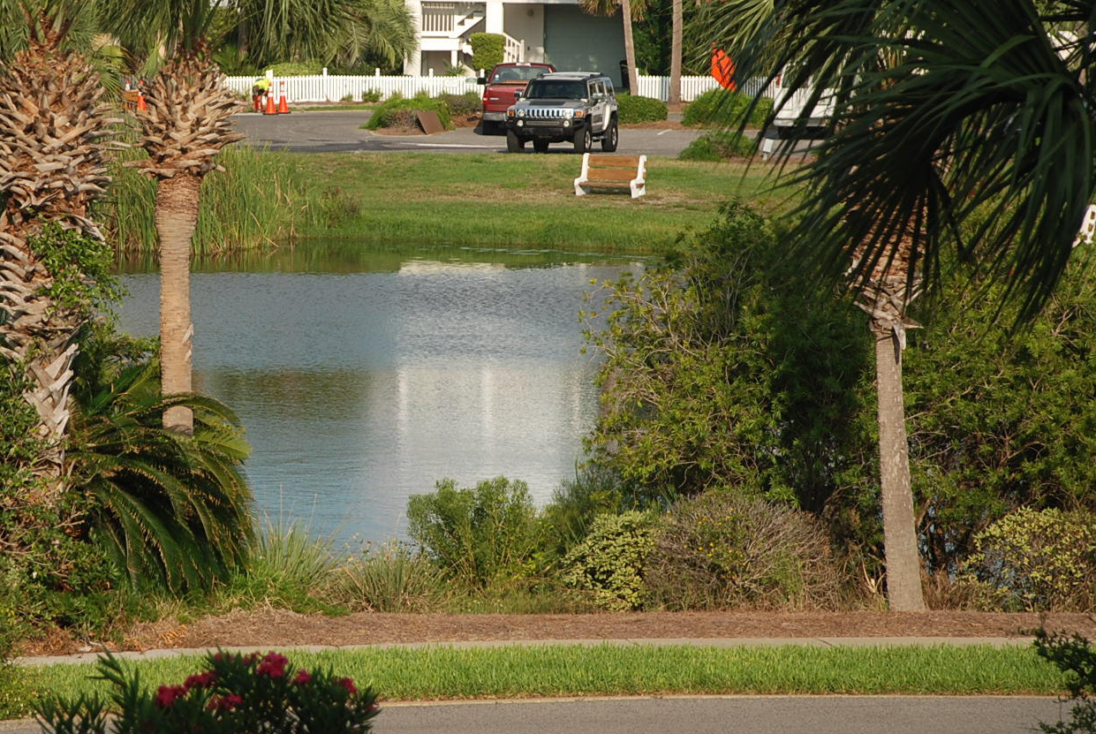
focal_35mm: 234
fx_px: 7133
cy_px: 227
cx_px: 280
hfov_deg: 8.8
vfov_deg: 5.9
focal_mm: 100
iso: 140
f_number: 5.6
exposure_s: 1/500
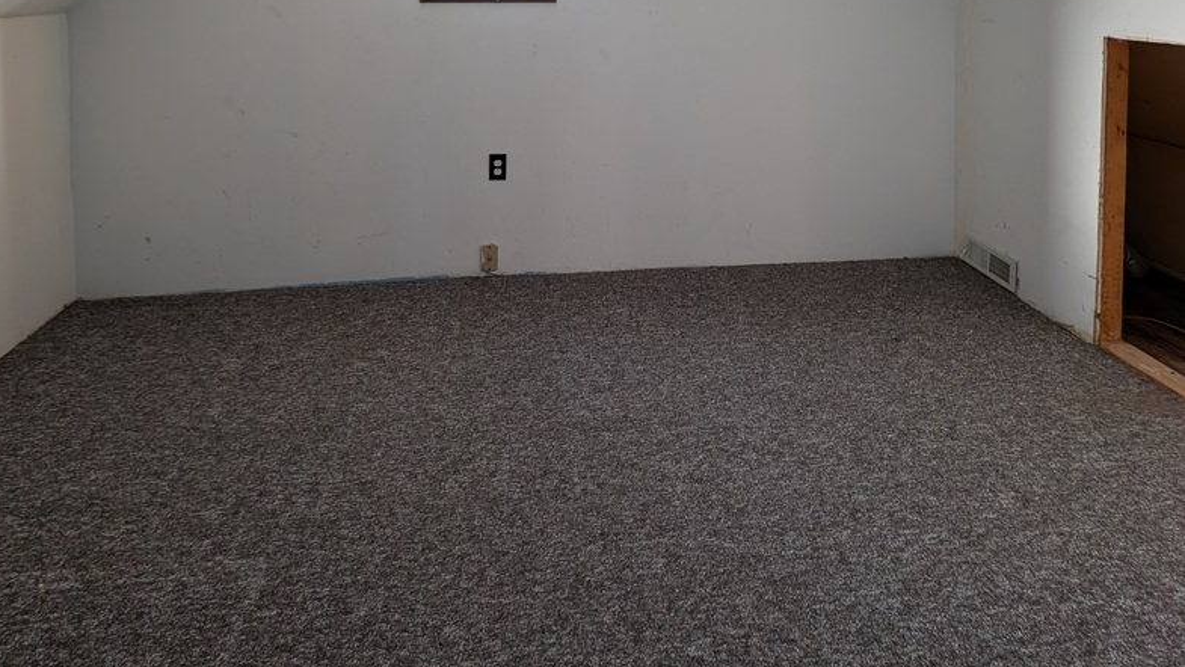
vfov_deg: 49.5
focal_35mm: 18
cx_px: 573
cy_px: -3
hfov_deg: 92.6
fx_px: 566
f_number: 1.95
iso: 40
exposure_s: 1/40.4
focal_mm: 2.23
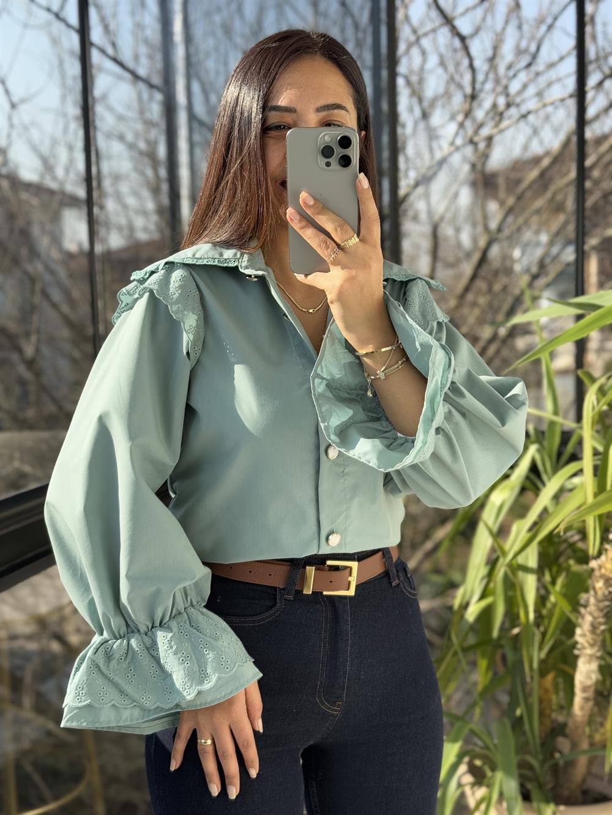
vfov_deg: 39.7
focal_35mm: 48
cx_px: 306
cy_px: 408
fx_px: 1131
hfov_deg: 30.3
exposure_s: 1/544
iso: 64
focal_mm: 6.76
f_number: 1.78
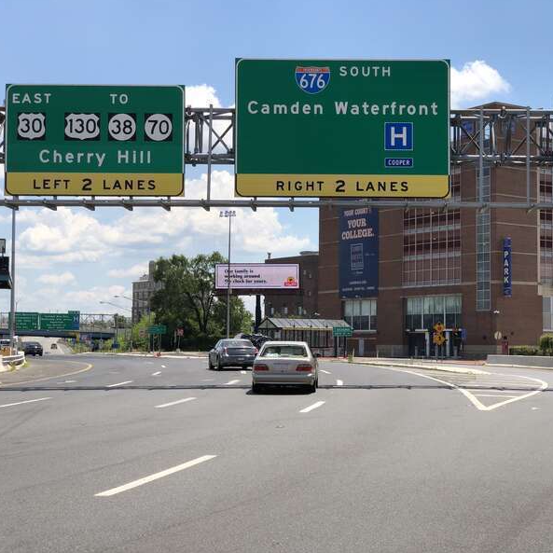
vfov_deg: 27.7
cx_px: 348
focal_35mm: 62
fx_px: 1121
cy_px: 274
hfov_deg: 27.6
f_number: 2.4
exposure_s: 1/1080
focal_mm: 6
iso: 16
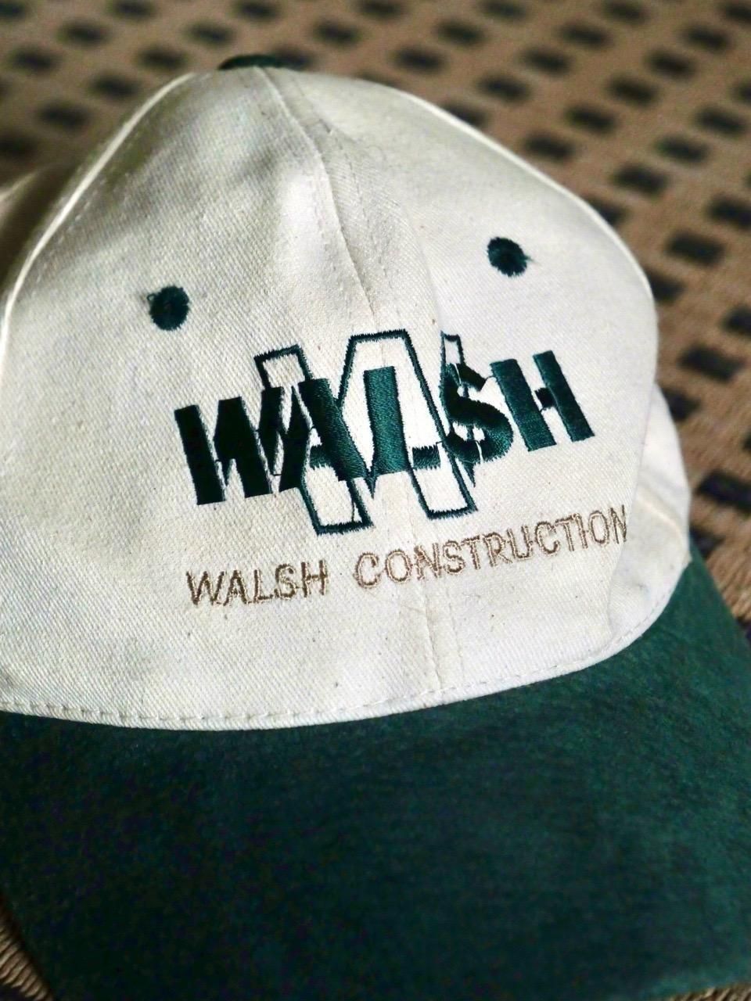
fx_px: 2893
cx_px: 376
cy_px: 500
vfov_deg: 19.6
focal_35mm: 100
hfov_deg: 14.8
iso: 3200
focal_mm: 50
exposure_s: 1/50
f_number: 3.9
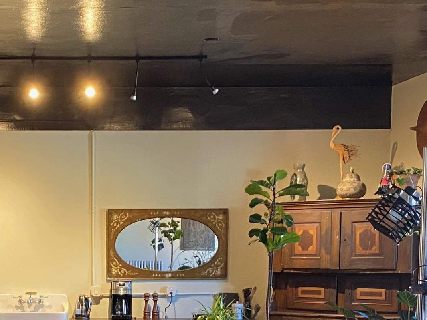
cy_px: 324
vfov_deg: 19.1
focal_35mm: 75
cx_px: 74
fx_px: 925
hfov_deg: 25.5
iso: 500
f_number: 1.8
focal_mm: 4.25
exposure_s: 1/40
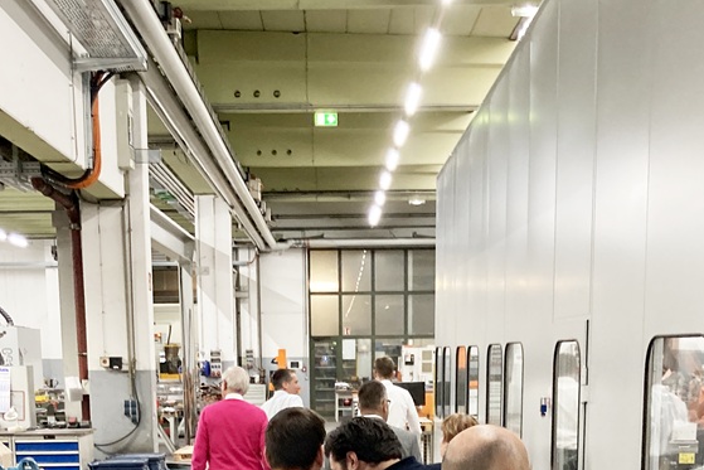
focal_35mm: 63
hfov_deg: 31.9
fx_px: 1232
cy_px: 550
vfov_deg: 20.3
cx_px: 356
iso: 160
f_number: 1.8
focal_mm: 3.99
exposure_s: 1/50
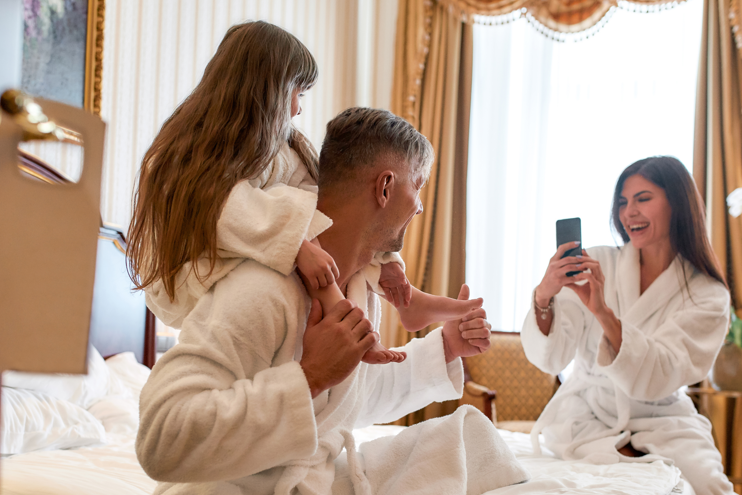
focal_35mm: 50
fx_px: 1031
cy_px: 343
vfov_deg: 26.8
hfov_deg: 39.6
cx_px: 339
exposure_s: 1/160
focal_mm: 35
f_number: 2.8
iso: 800
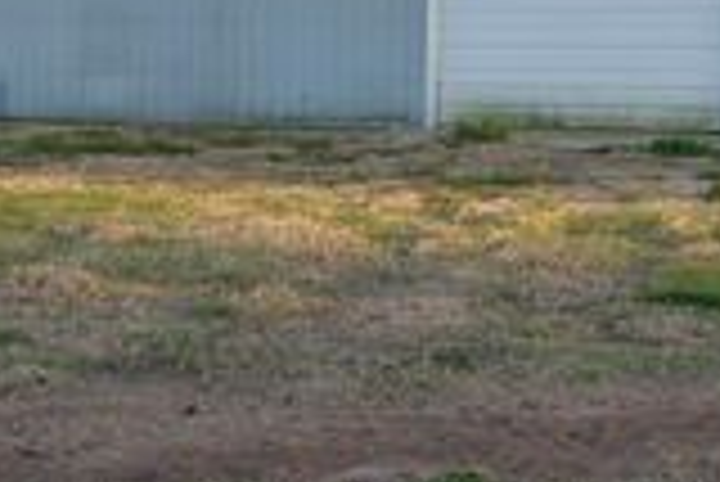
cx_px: 814
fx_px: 2622
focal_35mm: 131
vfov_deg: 10.5
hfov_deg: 15.2
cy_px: 110
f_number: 5.6
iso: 200
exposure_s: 1/125
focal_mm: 28
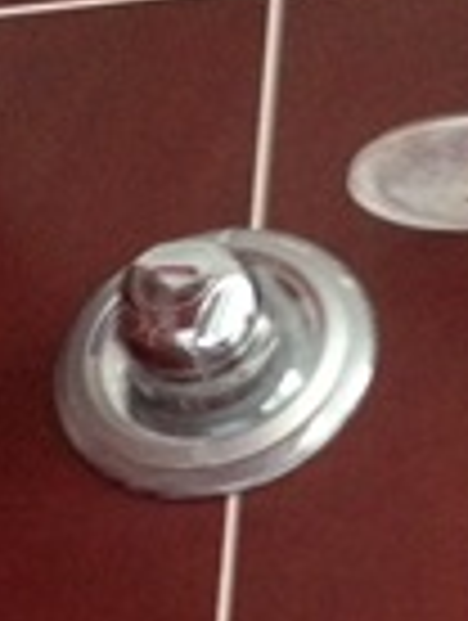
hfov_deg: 11.7
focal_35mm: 127
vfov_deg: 15.2
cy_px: 632
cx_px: 356
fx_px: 2282
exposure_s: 1/15
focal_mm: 4.12
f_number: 2.4
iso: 500
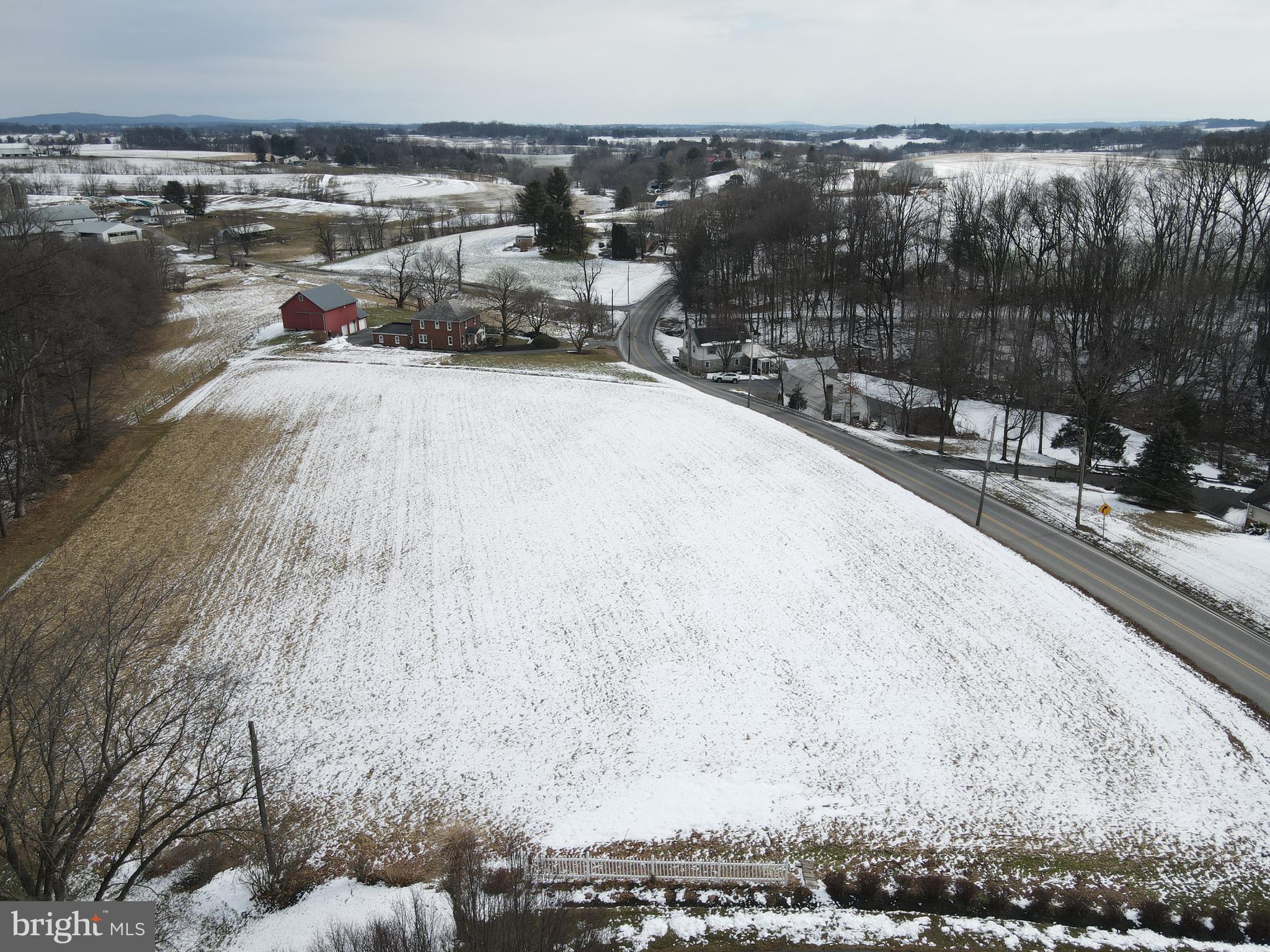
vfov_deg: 56.8
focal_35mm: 24
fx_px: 881
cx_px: 635
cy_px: 476
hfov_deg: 71.6
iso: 100
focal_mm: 4.5
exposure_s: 1/1000
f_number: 2.8
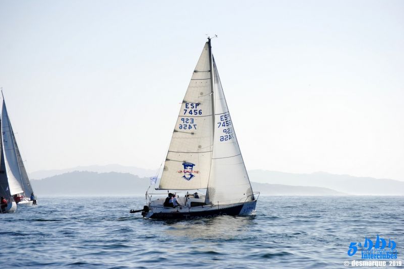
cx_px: 202
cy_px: 135
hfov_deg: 13.0
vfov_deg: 8.7
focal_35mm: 159
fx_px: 1778
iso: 100
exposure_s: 1/640
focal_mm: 105
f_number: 6.3
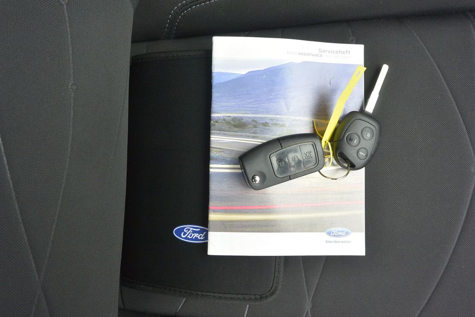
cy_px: 158
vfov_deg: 45.0
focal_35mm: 29
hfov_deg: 63.7
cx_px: 238
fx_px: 383
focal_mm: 11
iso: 250
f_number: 4
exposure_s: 1/125
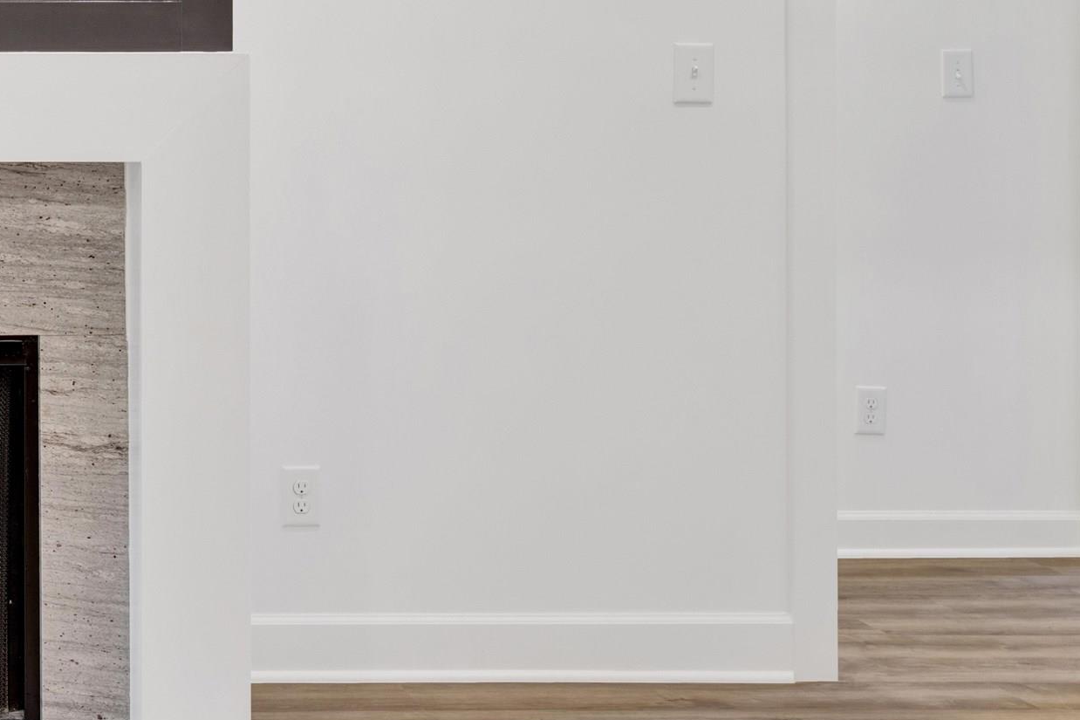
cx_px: -202
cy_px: 56
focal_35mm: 67
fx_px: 2010
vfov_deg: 19.9
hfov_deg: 26.8
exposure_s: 1/2.5
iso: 200
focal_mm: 27
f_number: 11
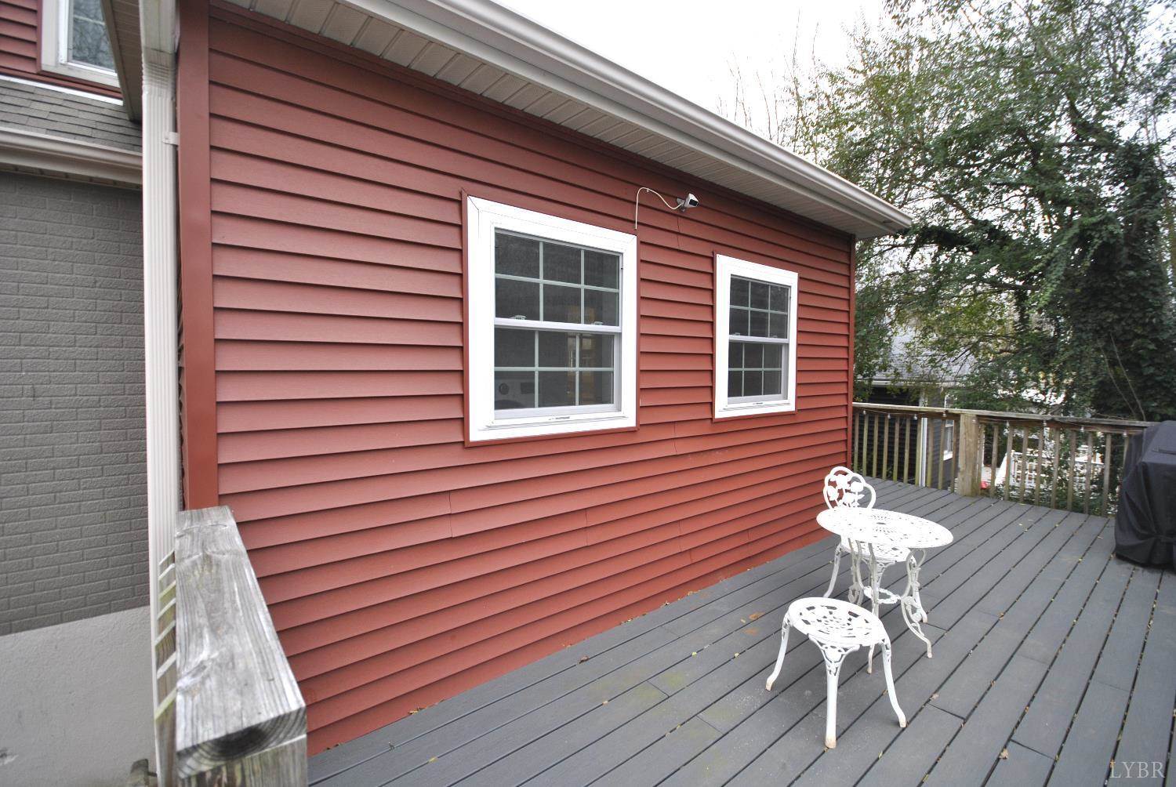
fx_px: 491
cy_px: 394
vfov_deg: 77.5
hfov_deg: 100.3
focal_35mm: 15
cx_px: 588
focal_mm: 10
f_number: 4
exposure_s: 1/60
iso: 200
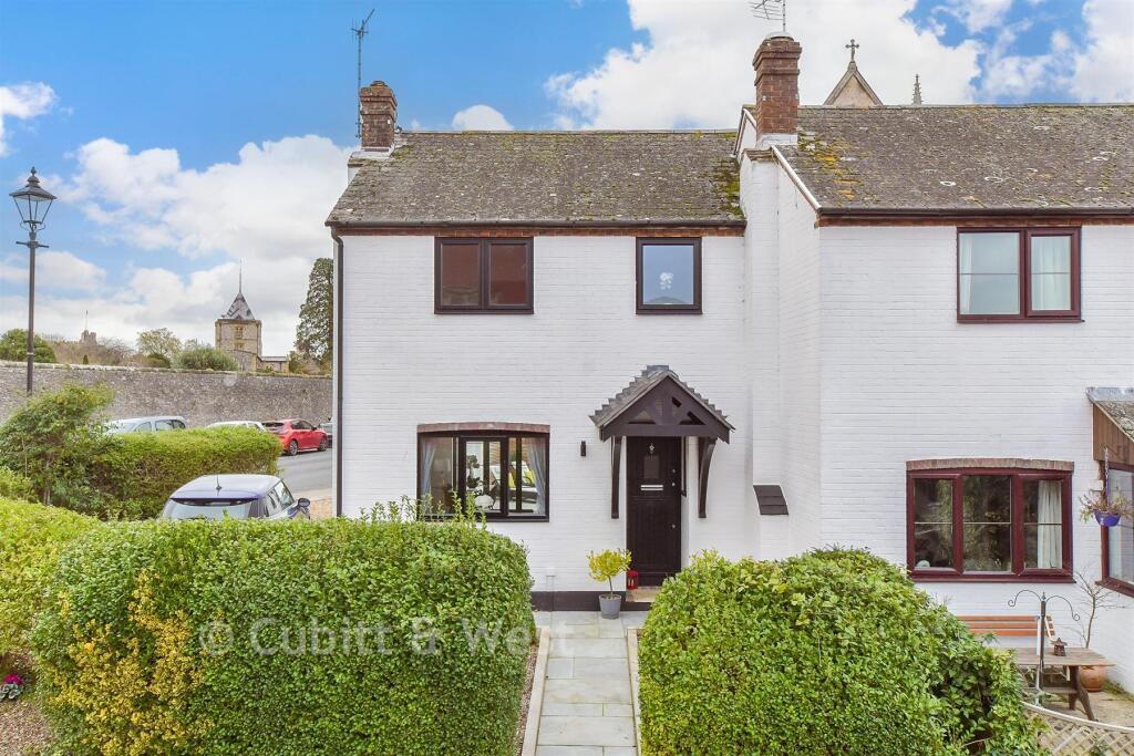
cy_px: 378
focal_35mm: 30
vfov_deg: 43.6
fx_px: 945
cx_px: 567
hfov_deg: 61.9
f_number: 8
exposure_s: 1/125
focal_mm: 20
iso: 500
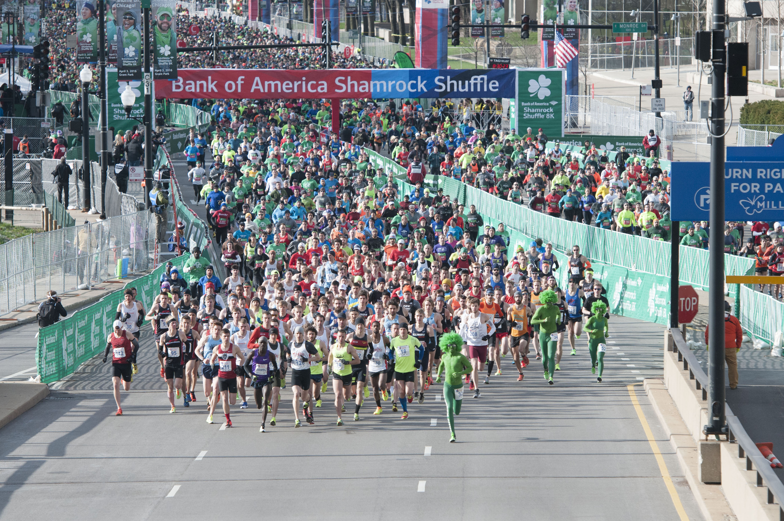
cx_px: 392
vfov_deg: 5.9
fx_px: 5057
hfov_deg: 8.9
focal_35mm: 232
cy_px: 260
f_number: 4.5
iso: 400
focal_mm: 155
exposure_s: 1/2000
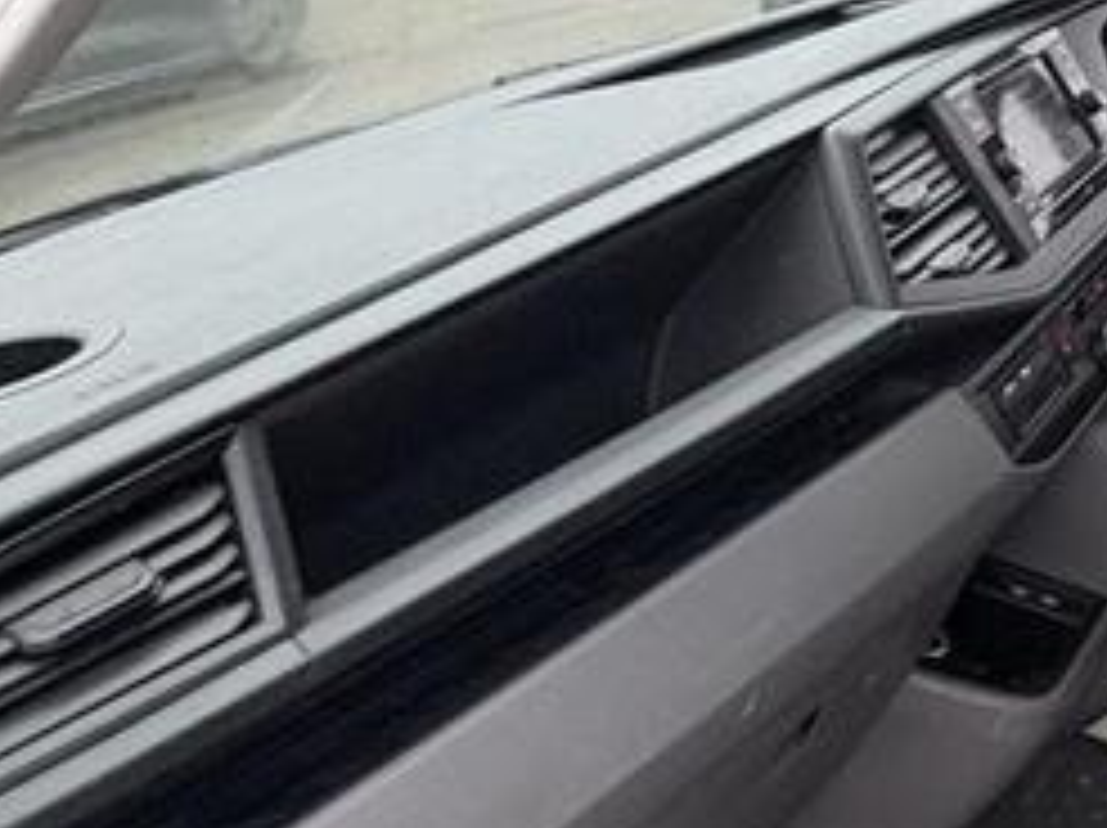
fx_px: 1629
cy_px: 135
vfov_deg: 27.8
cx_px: 1282
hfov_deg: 32.1
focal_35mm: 51
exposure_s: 1/60
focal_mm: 2.22
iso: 400
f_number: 2.2
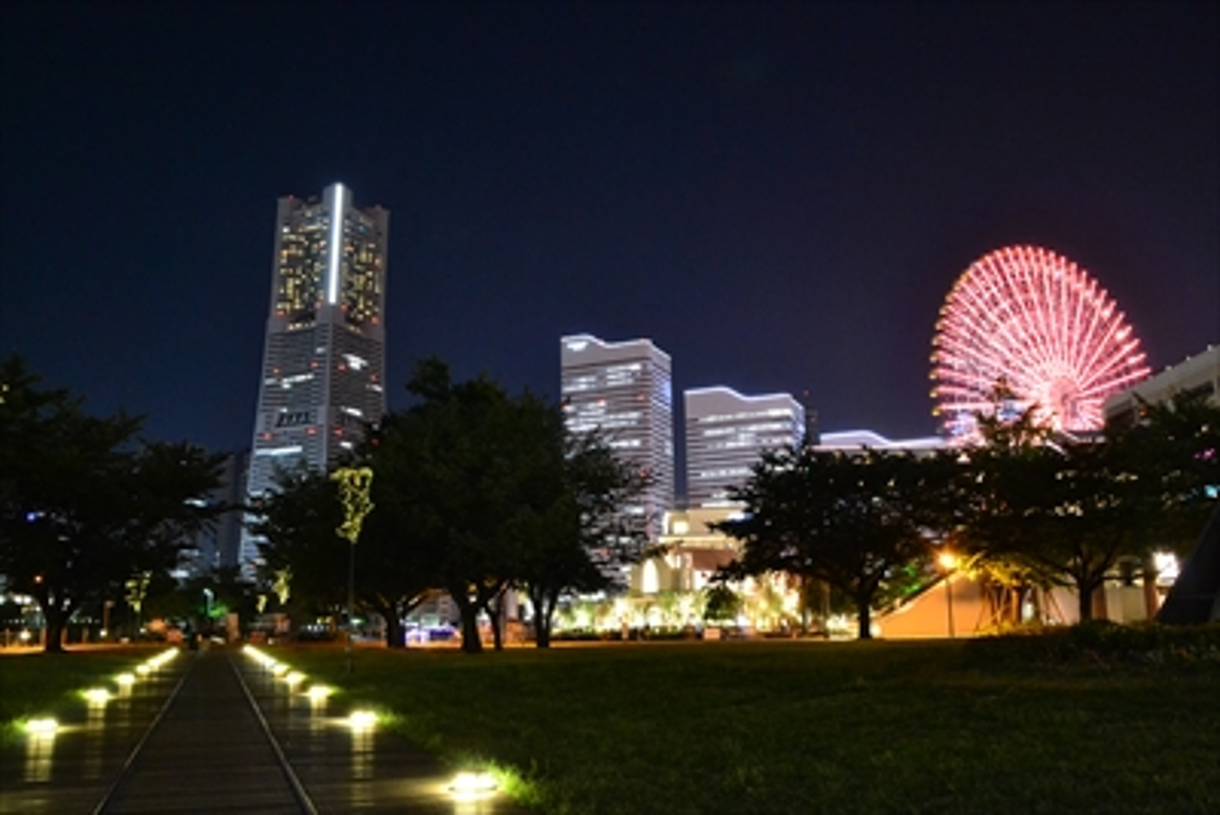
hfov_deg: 67.4
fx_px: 915
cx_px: 610
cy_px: 408
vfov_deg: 48.0
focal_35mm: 27
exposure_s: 1/1.6
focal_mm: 18
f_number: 9
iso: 3200
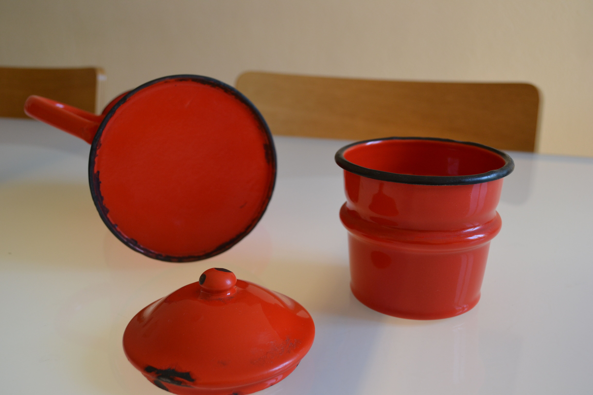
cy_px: 198
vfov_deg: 36.9
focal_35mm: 36
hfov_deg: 53.1
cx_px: 296
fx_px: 593
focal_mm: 24
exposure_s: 1/125
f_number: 5.6
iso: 400
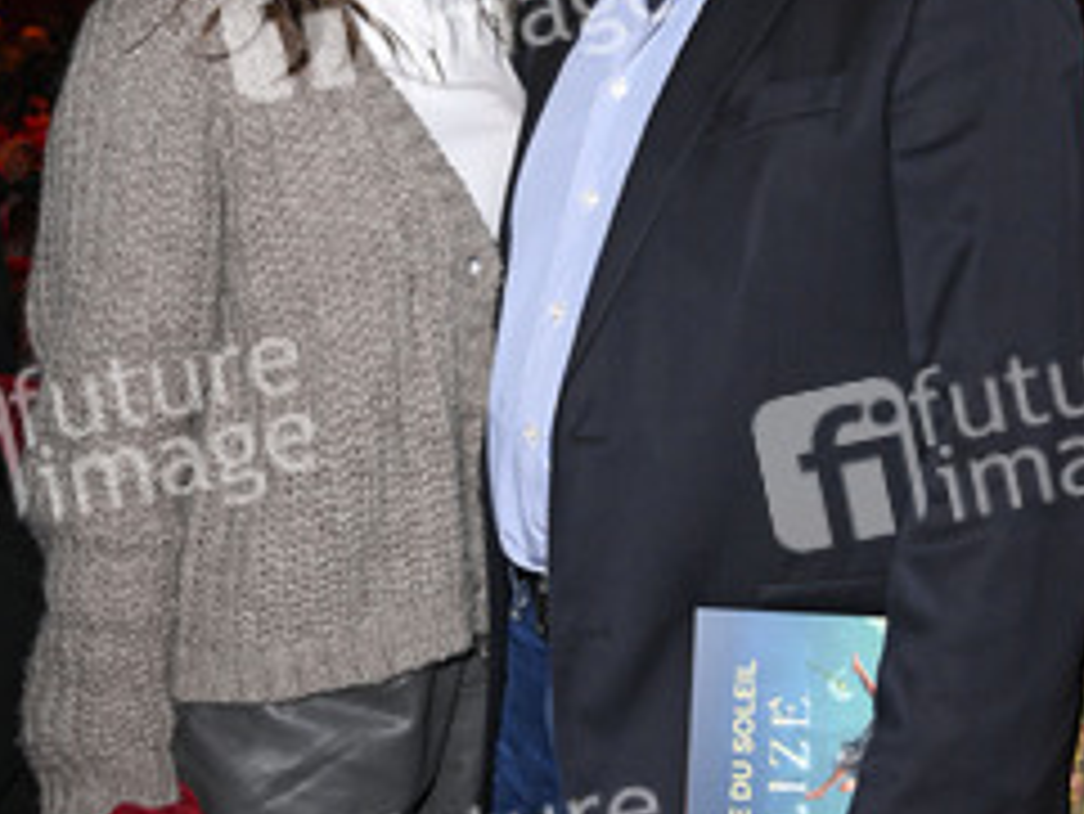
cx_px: 576
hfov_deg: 37.5
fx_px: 1598
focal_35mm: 51
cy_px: 220
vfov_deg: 28.2
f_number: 5.6
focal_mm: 32
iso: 5000
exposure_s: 1/100
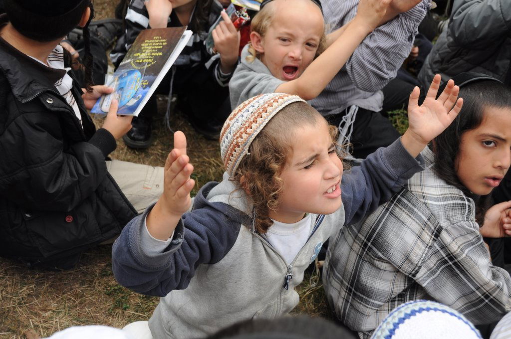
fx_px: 617
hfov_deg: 45.0
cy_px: 170
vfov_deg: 30.8
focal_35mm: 44
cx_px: 256
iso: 320
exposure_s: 1/320
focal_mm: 29
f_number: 6.3
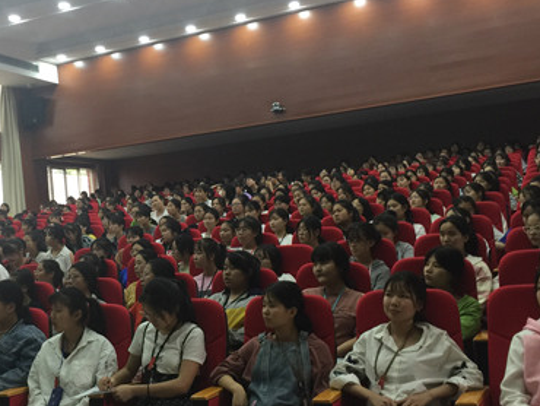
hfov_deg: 39.7
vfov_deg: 30.9
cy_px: 203
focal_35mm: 47
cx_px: 163
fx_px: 734
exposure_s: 1/17
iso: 50
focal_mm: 4.15
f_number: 2.2
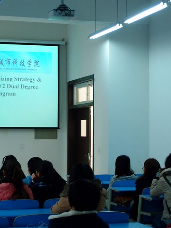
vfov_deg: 25.0
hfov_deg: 18.5
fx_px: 514
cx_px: 6
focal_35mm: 78
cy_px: 117
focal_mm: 10.83
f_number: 2.2
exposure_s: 1/60
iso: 200
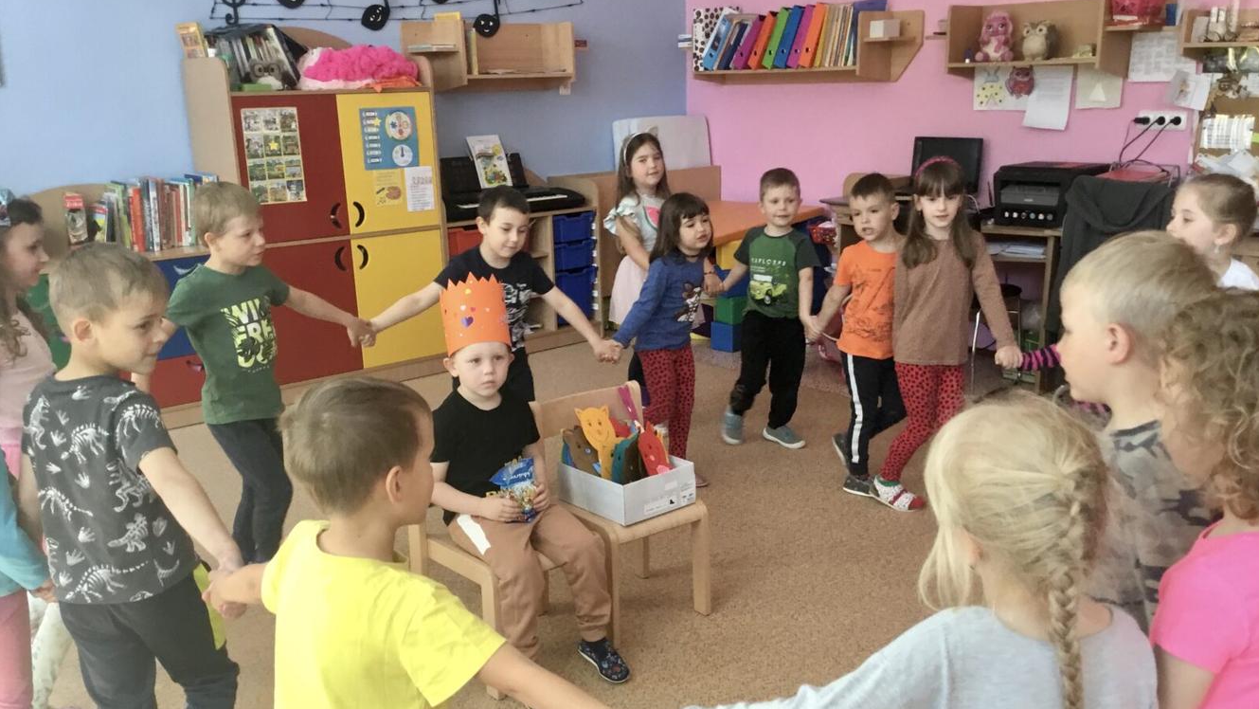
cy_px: 434
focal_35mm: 34
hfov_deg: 58.0
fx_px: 1135
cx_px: 632
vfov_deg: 34.5
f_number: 2.4
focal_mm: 3.3
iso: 50
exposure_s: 1/33
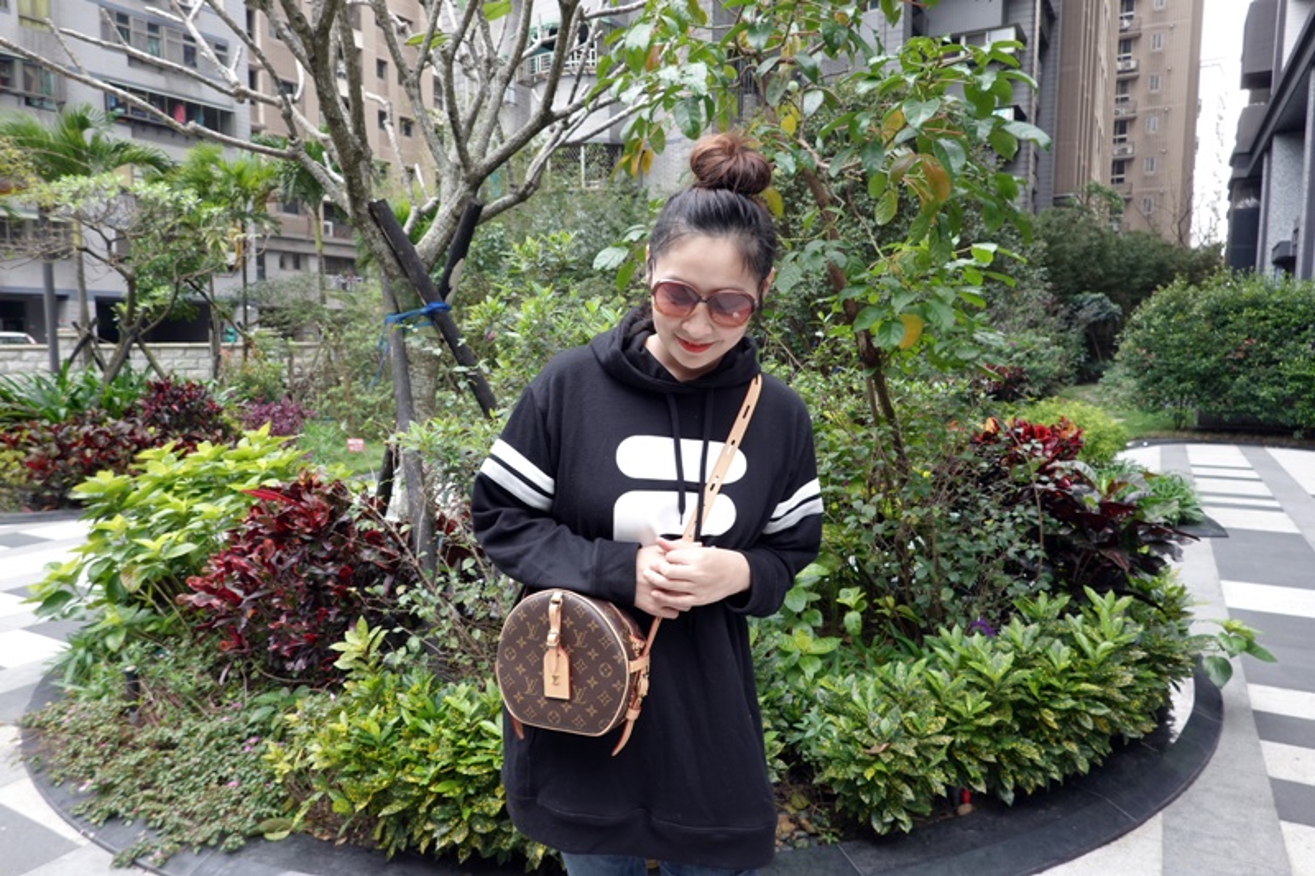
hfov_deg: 73.8
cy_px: 438
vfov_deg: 53.1
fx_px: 876
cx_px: 658
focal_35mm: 24
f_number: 2.8
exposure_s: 1/30
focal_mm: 9
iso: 125
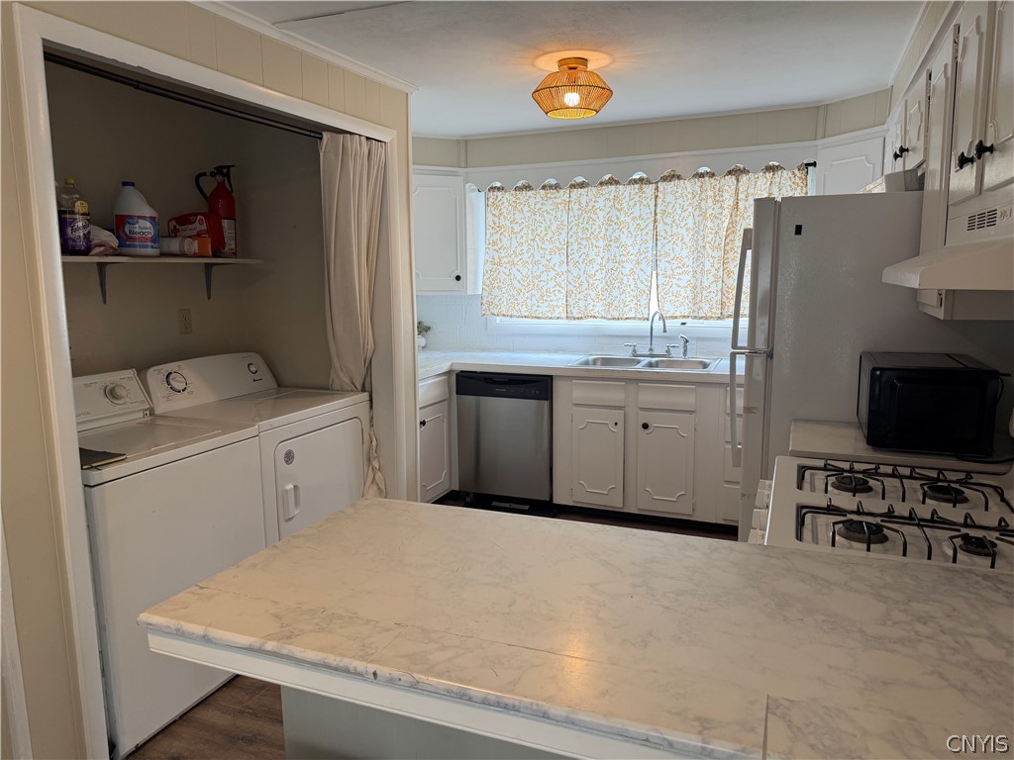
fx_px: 703
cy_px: 380
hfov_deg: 71.6
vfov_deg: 56.8
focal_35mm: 24
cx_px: 507
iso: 100
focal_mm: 6.76
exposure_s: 1/120
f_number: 1.78
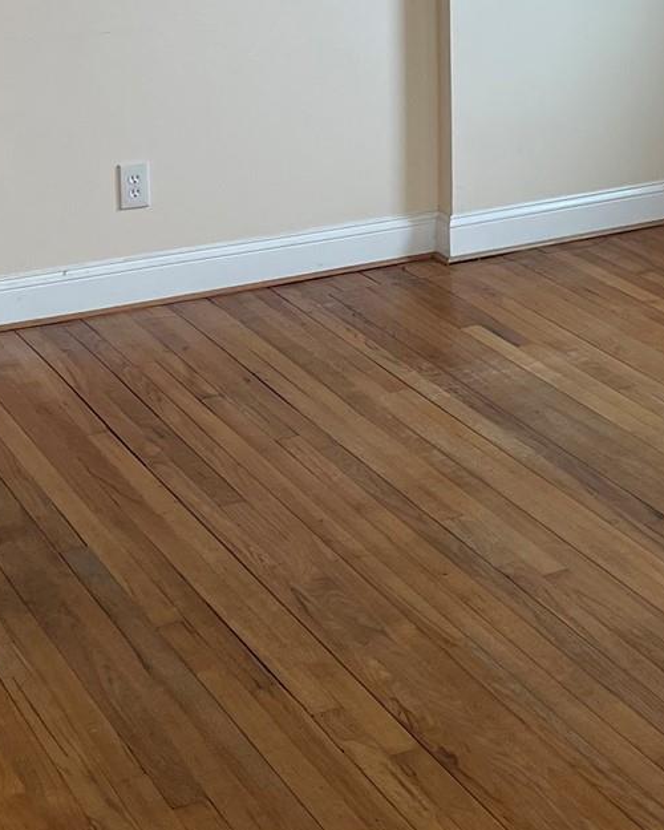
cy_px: 74
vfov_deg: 23.2
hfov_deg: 18.5
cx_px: 726
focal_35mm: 80
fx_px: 1965
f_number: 1.6
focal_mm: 5.1
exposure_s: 1/121
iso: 100
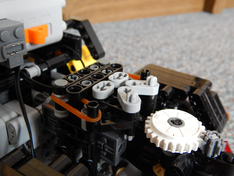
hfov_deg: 49.0
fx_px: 257
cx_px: 117
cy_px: 88
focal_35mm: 38
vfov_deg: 37.7
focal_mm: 6.8
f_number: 3.4
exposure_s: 1/8
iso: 800
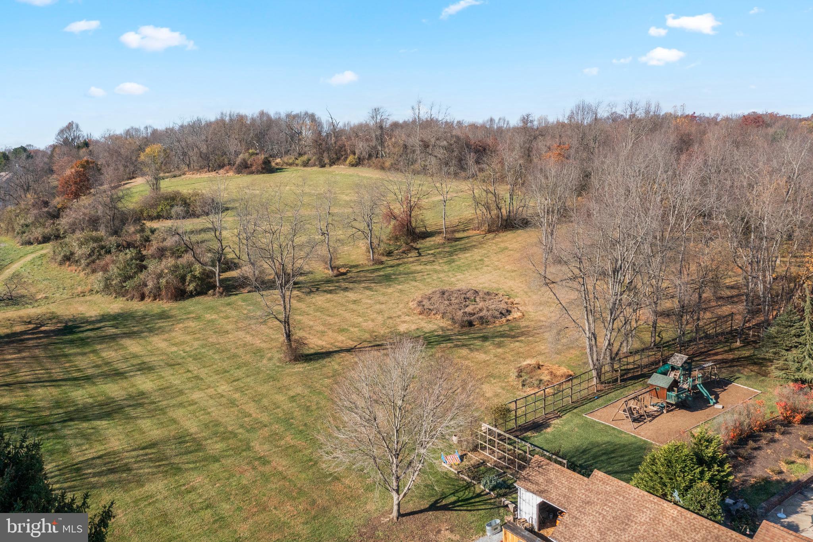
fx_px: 632
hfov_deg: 65.5
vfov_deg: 46.4
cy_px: 271
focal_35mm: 28
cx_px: 406
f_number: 4
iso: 800
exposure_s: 1/4000
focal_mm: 10.26
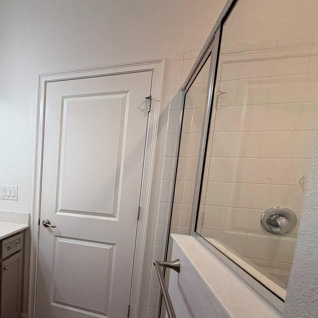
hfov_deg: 59.4
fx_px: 239
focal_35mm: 23
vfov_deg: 65.8
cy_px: 207
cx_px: 44
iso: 125
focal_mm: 2.22
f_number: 2.2
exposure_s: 1/120
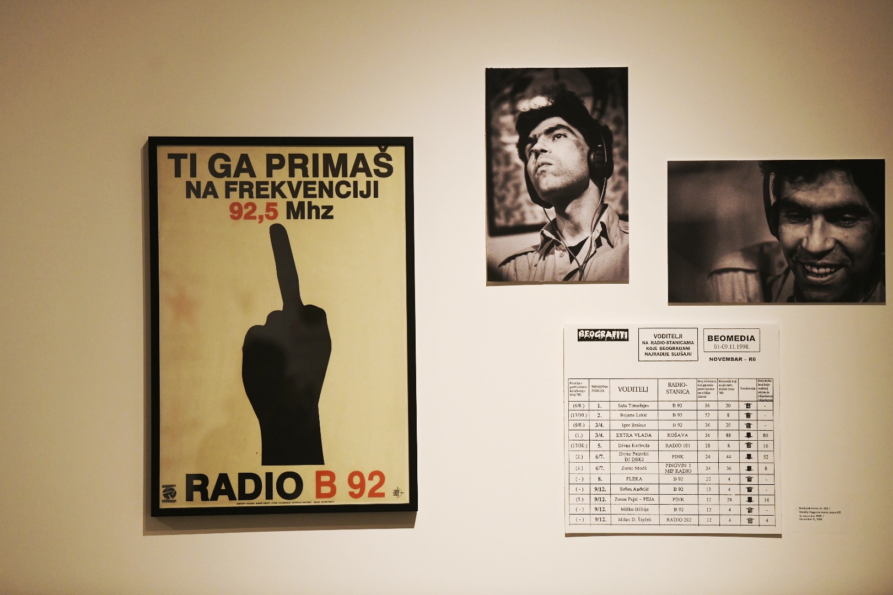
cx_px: 446
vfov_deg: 10.5
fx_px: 3224
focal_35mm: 130
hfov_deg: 15.8
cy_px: 298
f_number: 3.5
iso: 2500
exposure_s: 1/800
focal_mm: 130
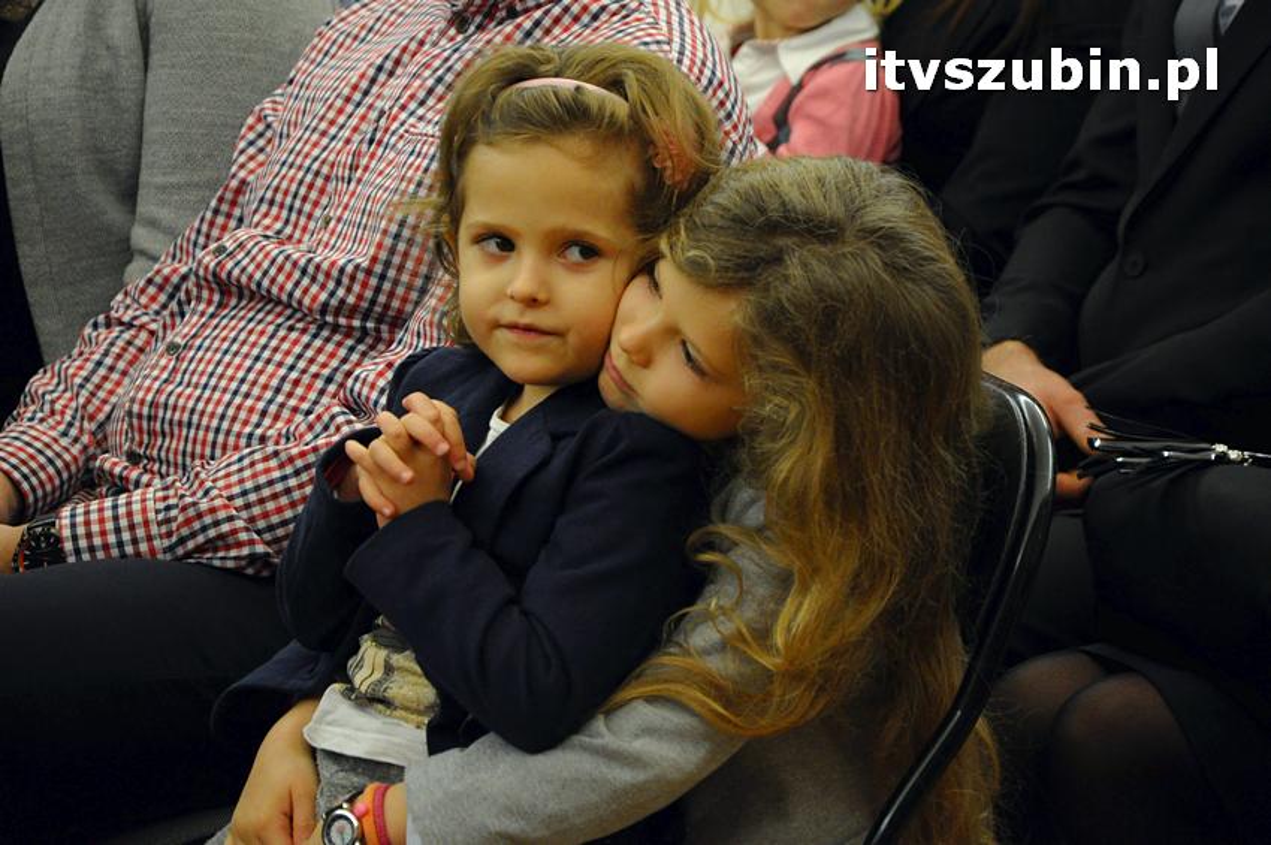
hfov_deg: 13.1
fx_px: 5555
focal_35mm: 158
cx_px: 636
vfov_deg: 8.7
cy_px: 422
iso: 2500
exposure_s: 1/80
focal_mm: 105
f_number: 5.6
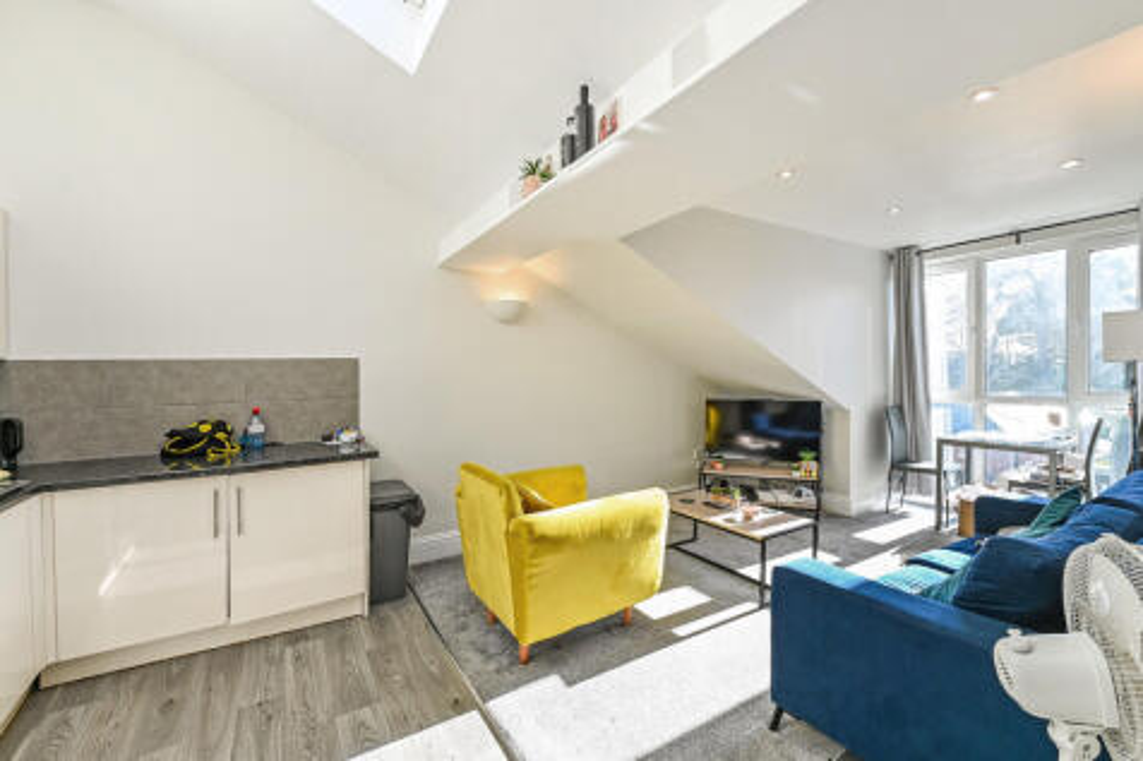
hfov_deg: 104.3
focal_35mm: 14
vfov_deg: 81.2
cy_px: 380
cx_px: 572
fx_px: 444
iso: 250
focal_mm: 14
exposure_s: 1/50
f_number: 8
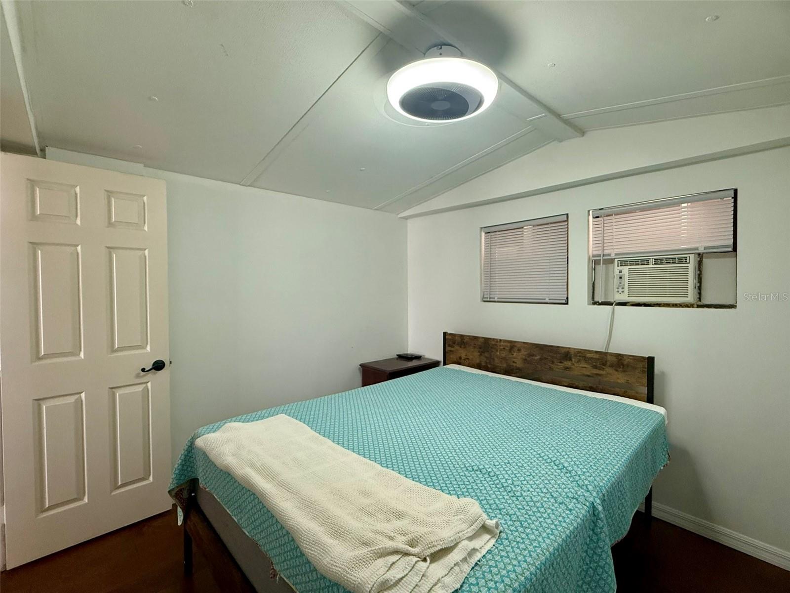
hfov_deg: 102.1
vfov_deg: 85.7
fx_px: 320
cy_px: 296
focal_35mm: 14
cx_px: 395
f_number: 2.2
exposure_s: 1/120
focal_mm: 2.22
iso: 250
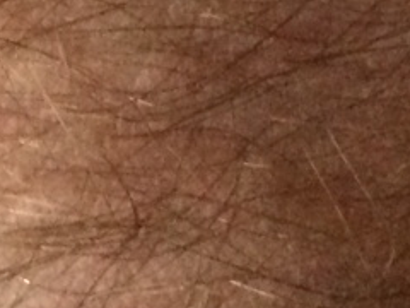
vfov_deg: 6.5
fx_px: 2416
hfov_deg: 9.4
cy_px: -681
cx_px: -256
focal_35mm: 204
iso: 320
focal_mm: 4.12
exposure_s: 1/15
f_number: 2.2
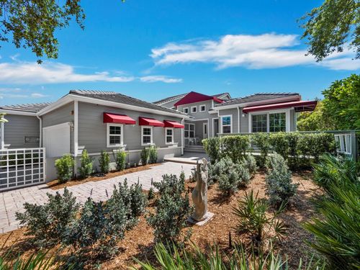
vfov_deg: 85.7
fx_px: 146
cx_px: 180
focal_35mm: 14
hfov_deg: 102.1
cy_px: 135
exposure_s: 1/200
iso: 320
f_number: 11
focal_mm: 7
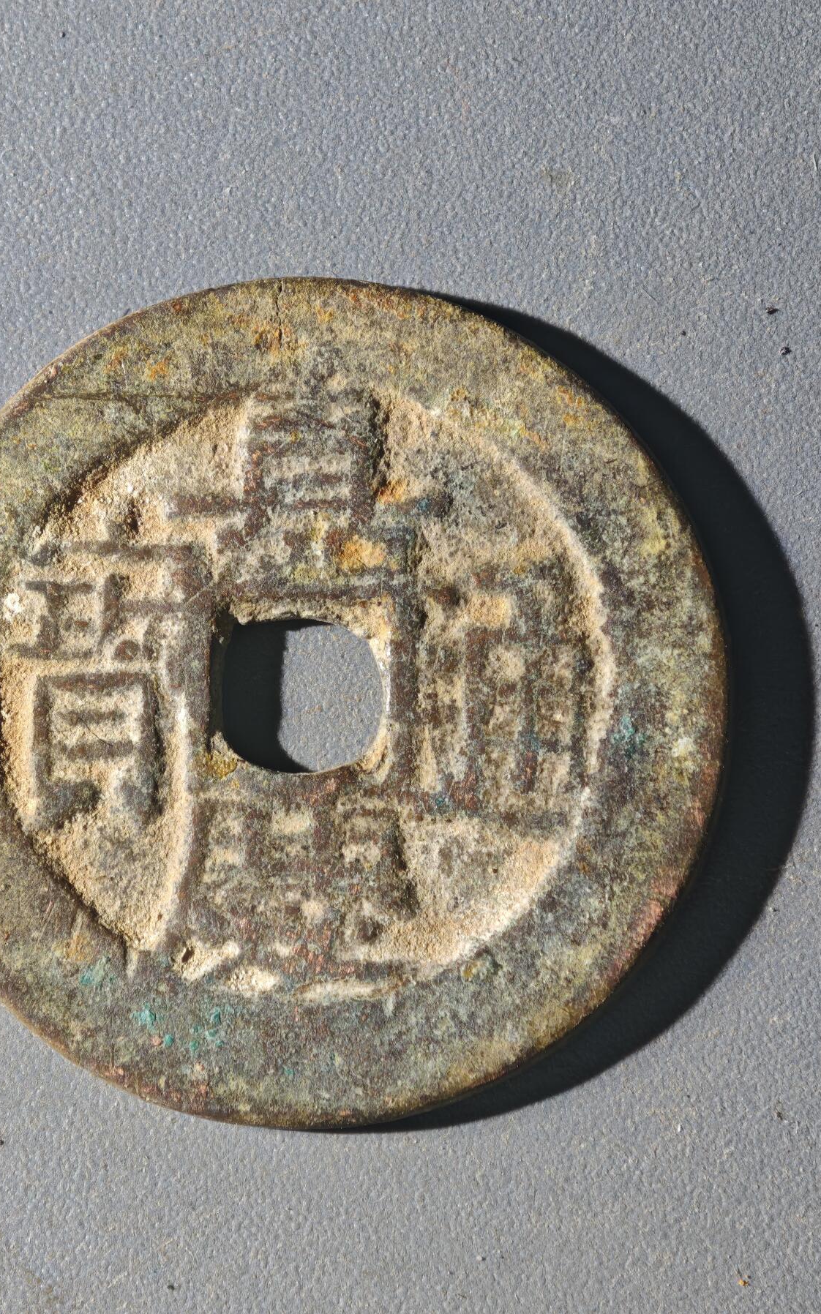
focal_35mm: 102
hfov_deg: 12.8
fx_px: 3653
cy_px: 658
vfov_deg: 20.4
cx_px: 335
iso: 250
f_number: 2
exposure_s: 1/100
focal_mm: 9
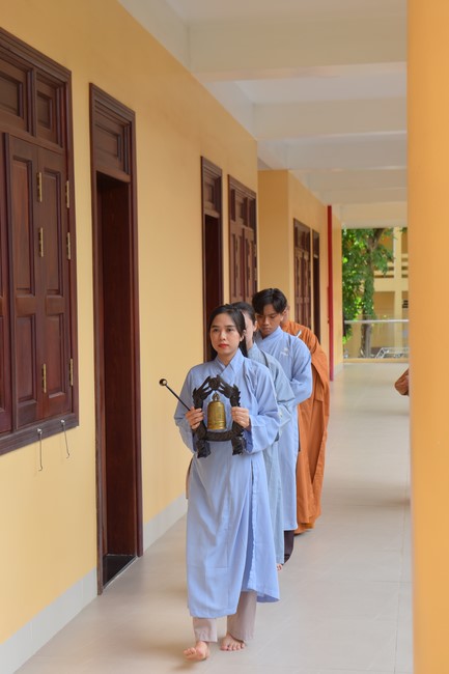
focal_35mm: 62
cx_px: 224
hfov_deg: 21.9
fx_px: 1160
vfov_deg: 32.4
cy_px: 337
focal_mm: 62
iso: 100
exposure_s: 1/100
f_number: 4.5
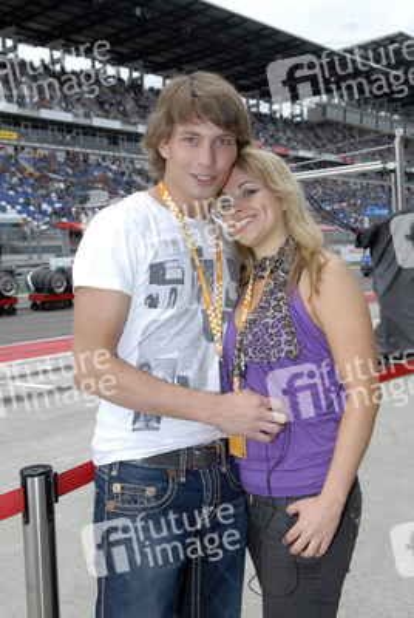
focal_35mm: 39
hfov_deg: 34.3
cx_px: 207
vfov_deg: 49.5
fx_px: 670
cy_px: 309
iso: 500
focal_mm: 26
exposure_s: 1/200
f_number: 7.1
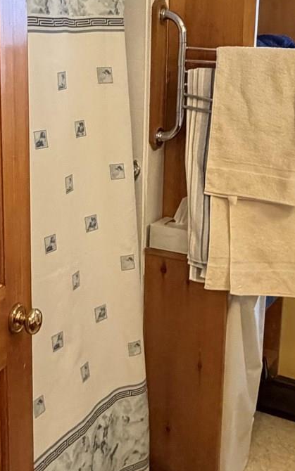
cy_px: 195
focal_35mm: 51
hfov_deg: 25.3
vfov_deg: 39.4
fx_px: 656
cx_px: 125
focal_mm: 2.22
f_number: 2.2
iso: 500
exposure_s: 1/60
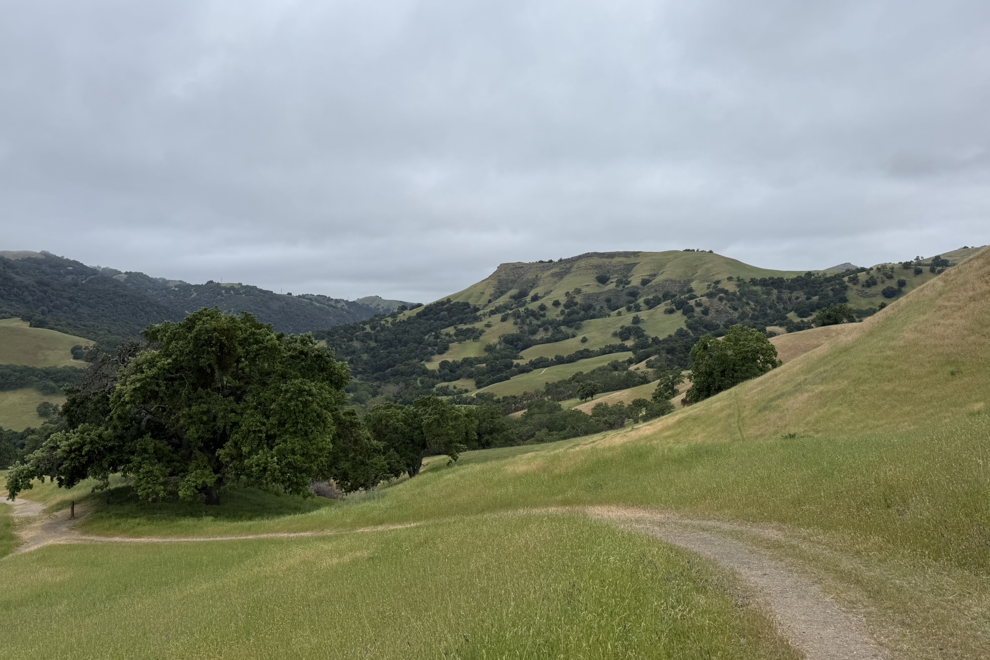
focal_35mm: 26
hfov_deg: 69.4
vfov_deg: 49.5
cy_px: 295
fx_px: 715
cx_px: 483
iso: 80
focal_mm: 6.76
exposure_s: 1/2611
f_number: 1.78
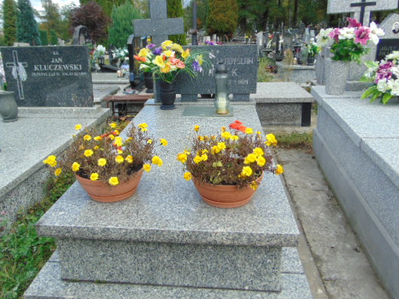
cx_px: 181
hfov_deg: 59.8
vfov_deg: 46.7
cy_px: 135
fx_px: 346
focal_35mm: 30
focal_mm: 4.5
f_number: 3
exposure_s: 1/500
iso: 80
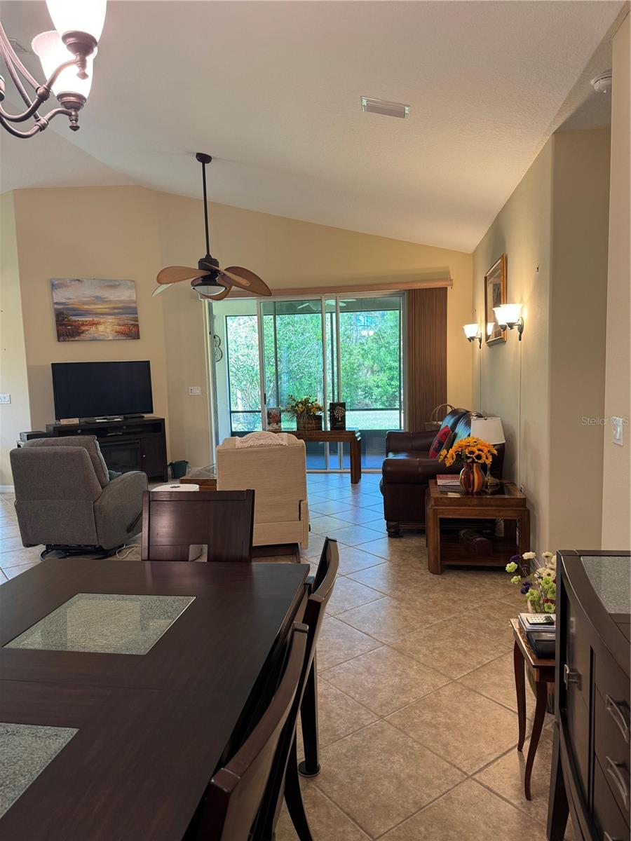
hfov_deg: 56.8
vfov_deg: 71.6
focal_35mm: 24
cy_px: 420
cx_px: 316
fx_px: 583
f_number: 1.78
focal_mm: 6.76
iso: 125
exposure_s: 1/60
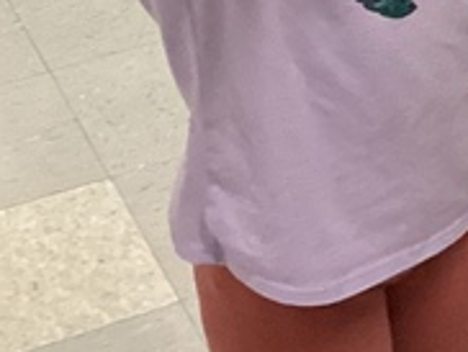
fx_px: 2356
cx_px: 1185
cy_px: -152
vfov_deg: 8.4
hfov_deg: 9.8
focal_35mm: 174
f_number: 2.4
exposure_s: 1/60
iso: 200
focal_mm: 3.3
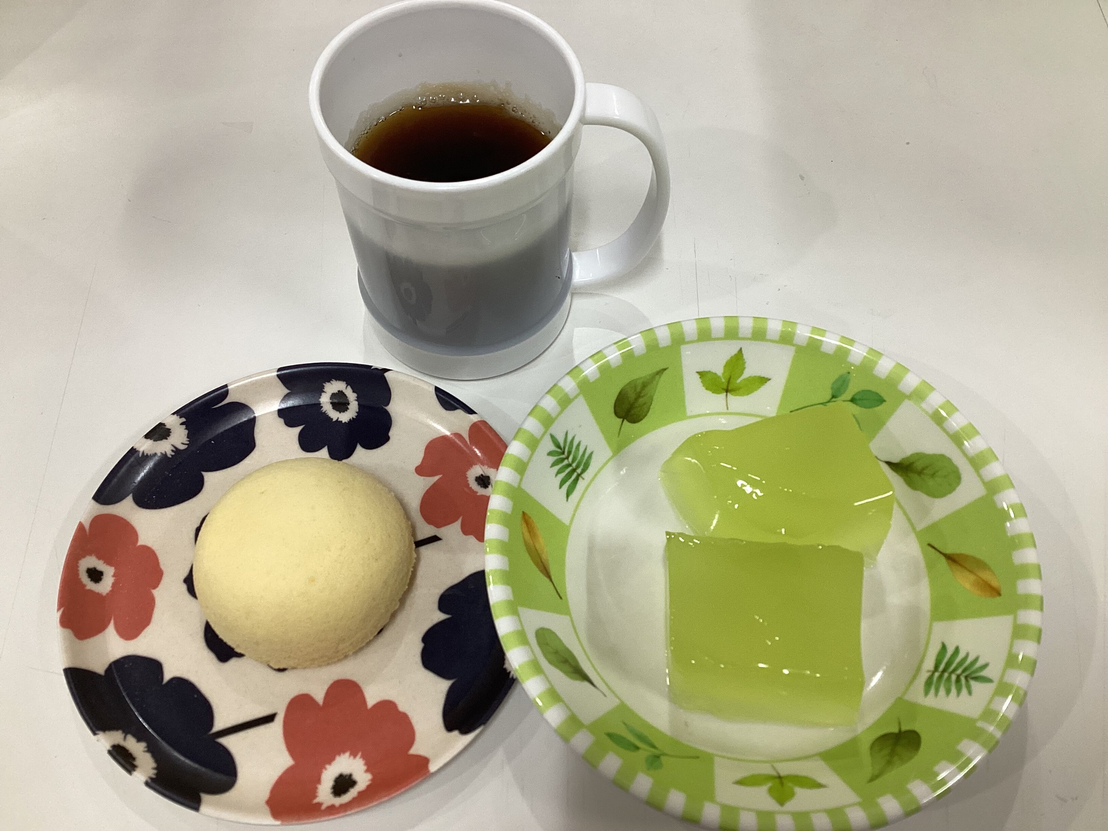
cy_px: 416
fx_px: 992
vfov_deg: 45.4
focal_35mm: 31
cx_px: 554
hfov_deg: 58.4
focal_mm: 3.3
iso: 80
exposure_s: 1/60
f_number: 2.4
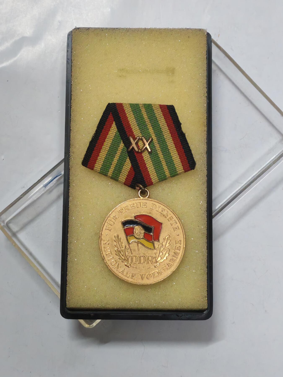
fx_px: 741
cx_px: 142
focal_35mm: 68
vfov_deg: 28.6
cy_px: 188
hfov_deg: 21.6
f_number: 1.95
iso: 640
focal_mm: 5.52
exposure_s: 1/33
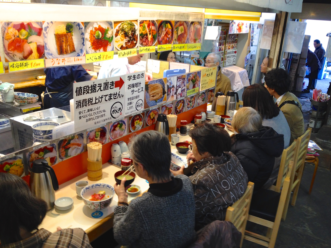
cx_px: 166
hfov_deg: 52.6
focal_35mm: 35
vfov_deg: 40.7
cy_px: 124
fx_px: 335
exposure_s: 1/20
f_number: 2.4
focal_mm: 4.28
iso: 80
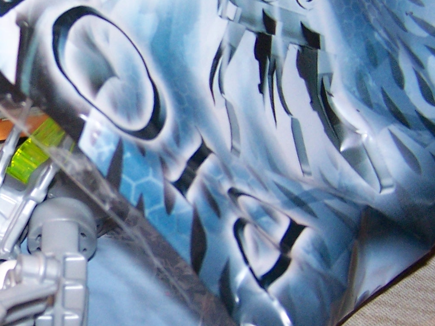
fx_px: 1219
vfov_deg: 15.2
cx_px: -22
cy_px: 228
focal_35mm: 97
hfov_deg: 19.5
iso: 140
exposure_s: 1/60
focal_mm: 6.3
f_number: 2.8
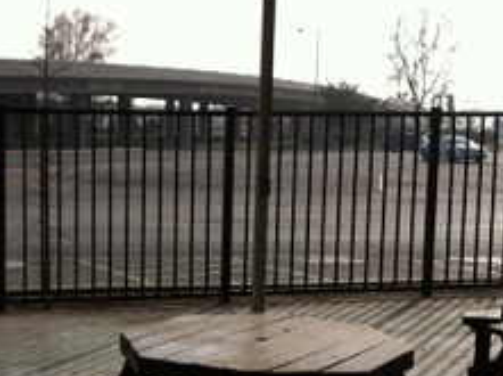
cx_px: 164
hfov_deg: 24.0
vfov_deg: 18.1
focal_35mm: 81
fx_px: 1175
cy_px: 259
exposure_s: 1/1774
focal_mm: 3.85
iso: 80
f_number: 2.8
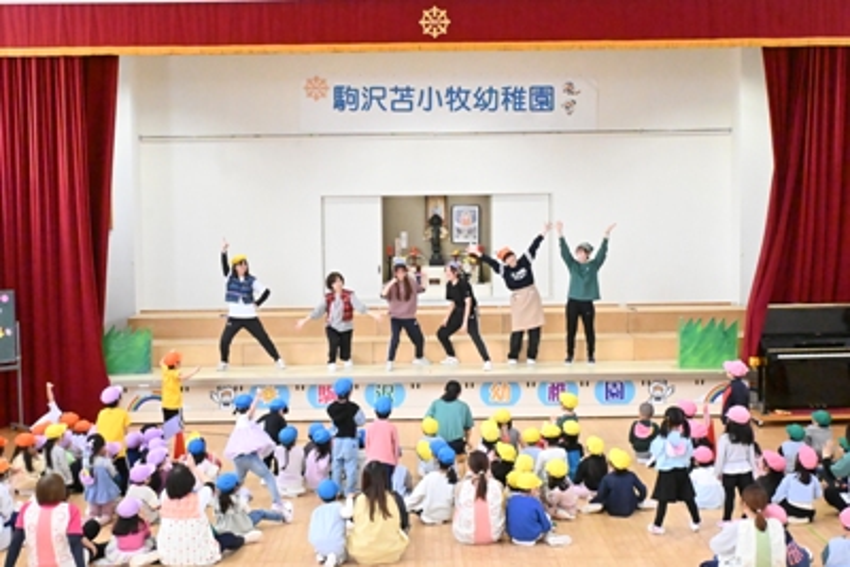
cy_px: 284
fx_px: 1275
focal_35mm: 54
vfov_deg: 25.1
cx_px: 425
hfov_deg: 36.9
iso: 20000
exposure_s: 1/1600
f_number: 8
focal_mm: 36
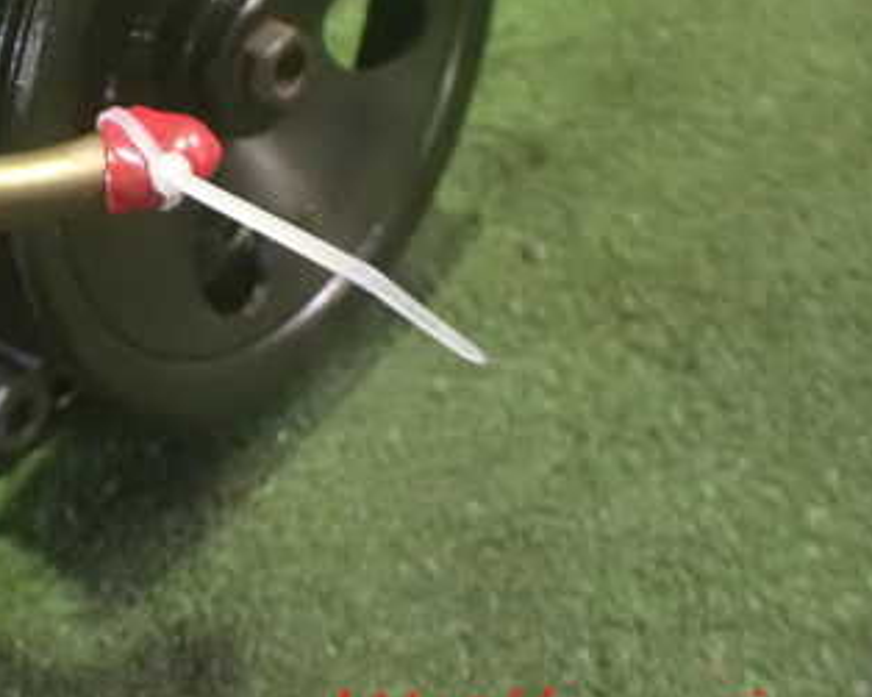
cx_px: 133
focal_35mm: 56
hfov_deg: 32.4
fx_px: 1445
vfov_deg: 26.6
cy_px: 128
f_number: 2.3
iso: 1600
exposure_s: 1/30
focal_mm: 5.4
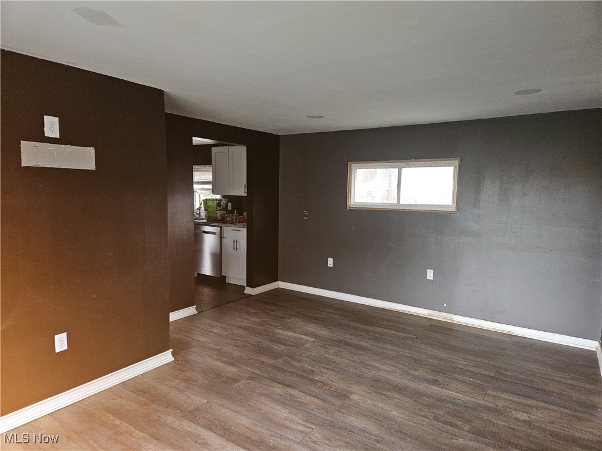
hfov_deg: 73.9
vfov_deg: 58.9
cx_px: 301
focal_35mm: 23
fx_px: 400
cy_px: 226
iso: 100
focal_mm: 5.4
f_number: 1.8
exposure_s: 1/24
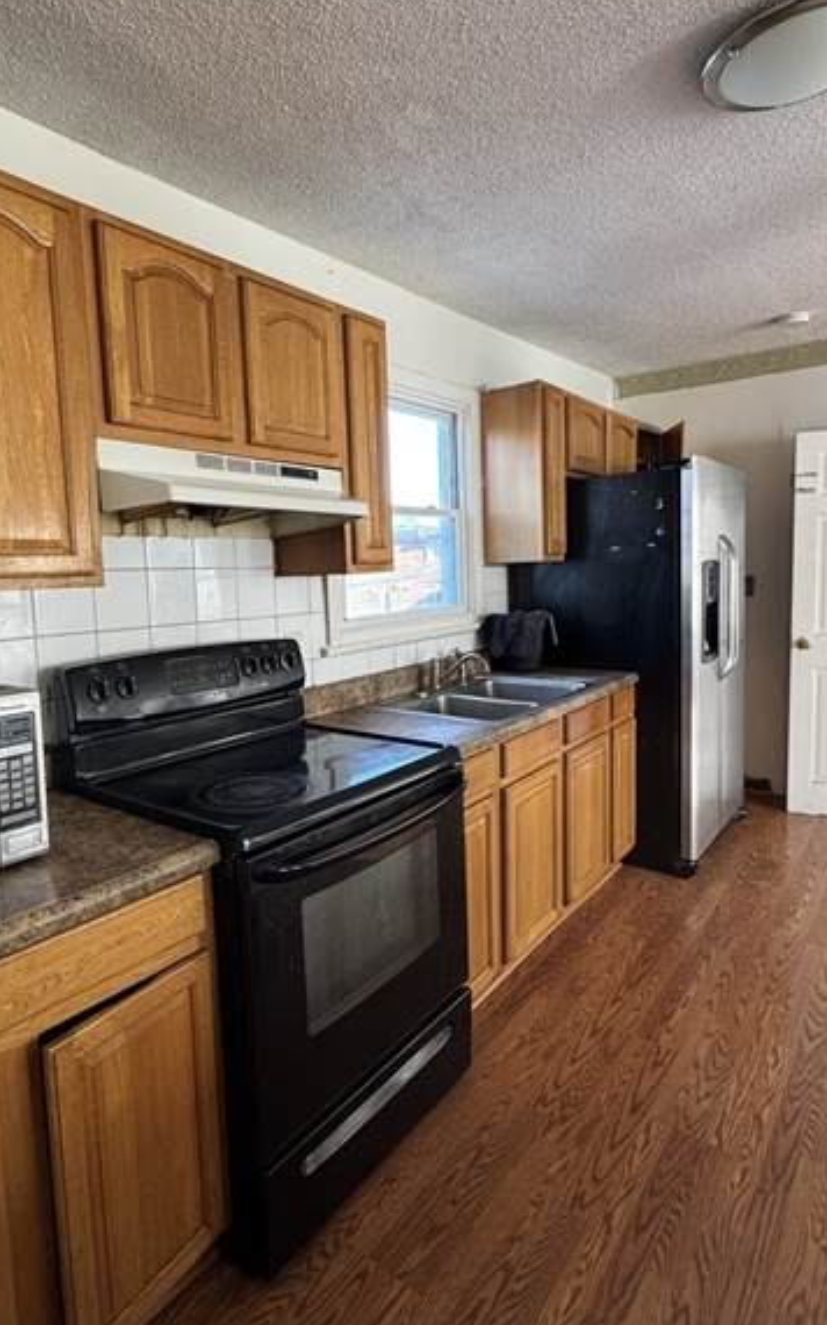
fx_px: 722
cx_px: 362
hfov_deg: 59.4
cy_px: 639
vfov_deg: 85.0
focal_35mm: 20
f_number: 2.2
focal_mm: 2.22
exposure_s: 1/99
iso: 200
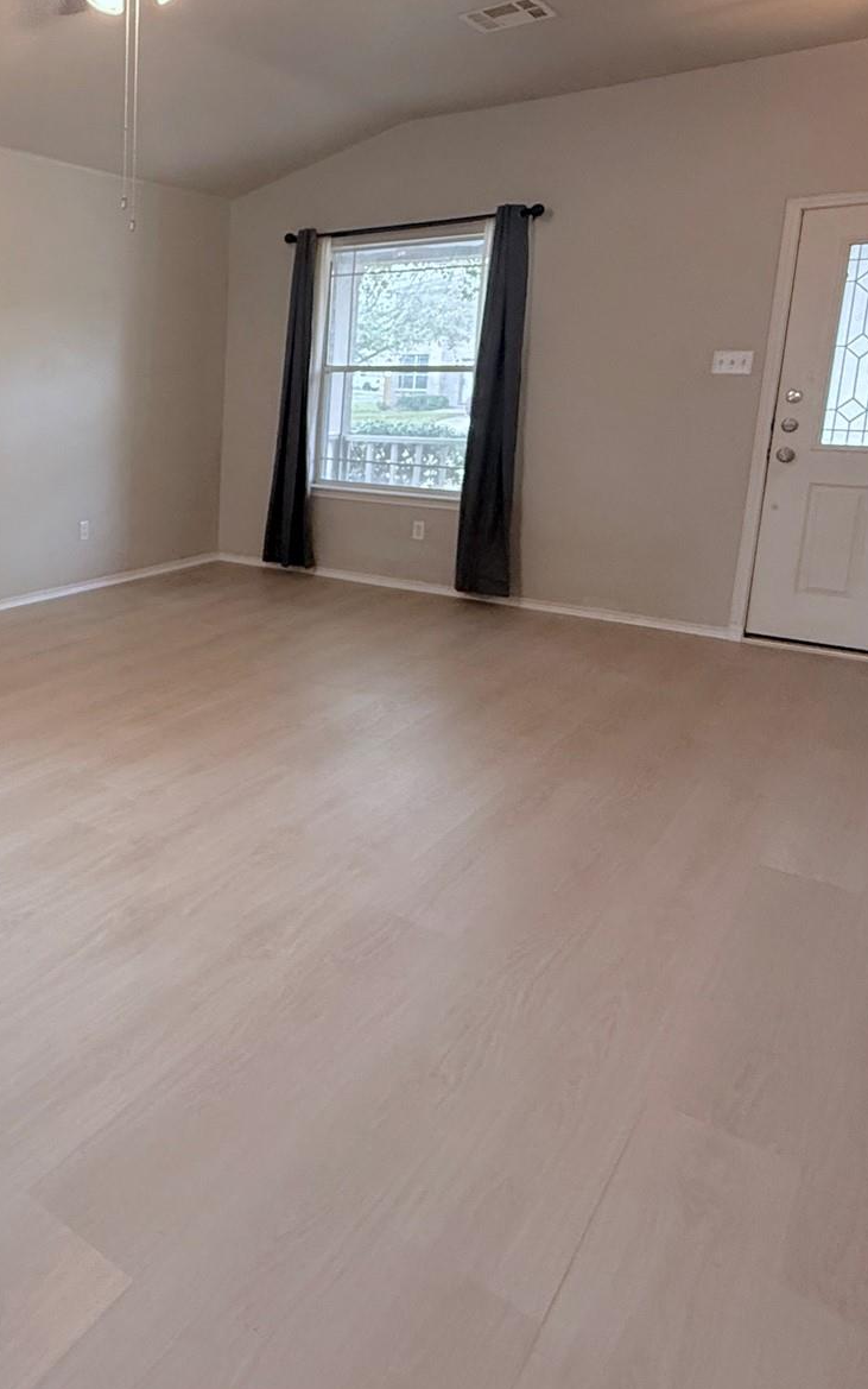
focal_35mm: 26
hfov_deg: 42.2
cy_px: 549
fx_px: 984
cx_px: 30
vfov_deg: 69.6
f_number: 2.2
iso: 400
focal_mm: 2.22
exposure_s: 1/120
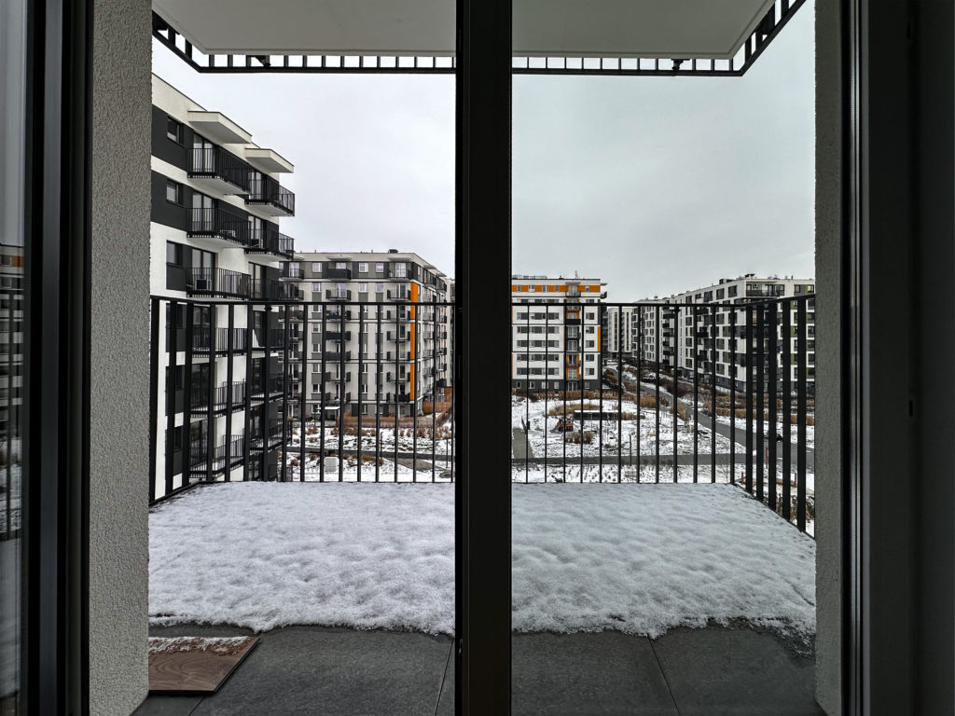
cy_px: 358
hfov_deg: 102.1
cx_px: 478
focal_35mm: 14
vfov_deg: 85.7
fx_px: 386
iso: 40
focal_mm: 2.22
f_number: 2.2
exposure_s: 1/750
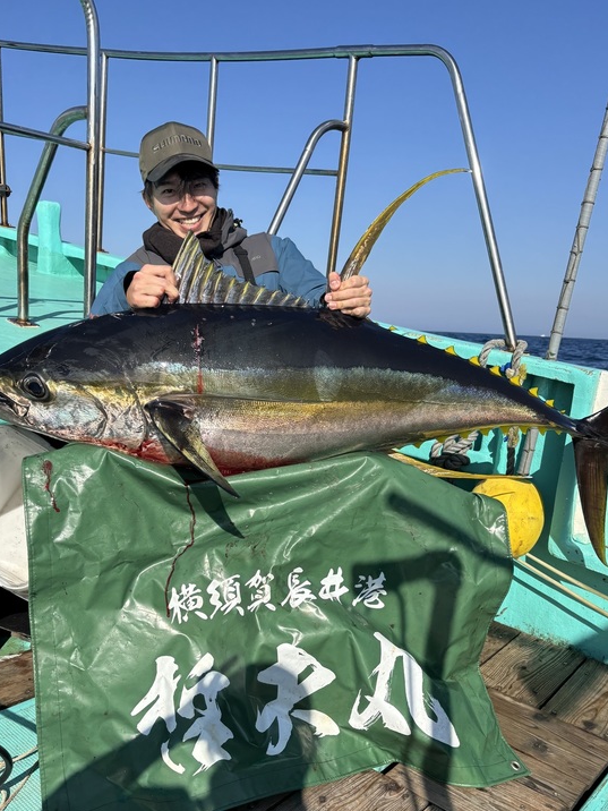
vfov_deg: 57.9
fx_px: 726
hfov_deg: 45.4
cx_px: 302
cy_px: 483
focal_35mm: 31
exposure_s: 1/3650
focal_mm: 5.96
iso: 50
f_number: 1.6
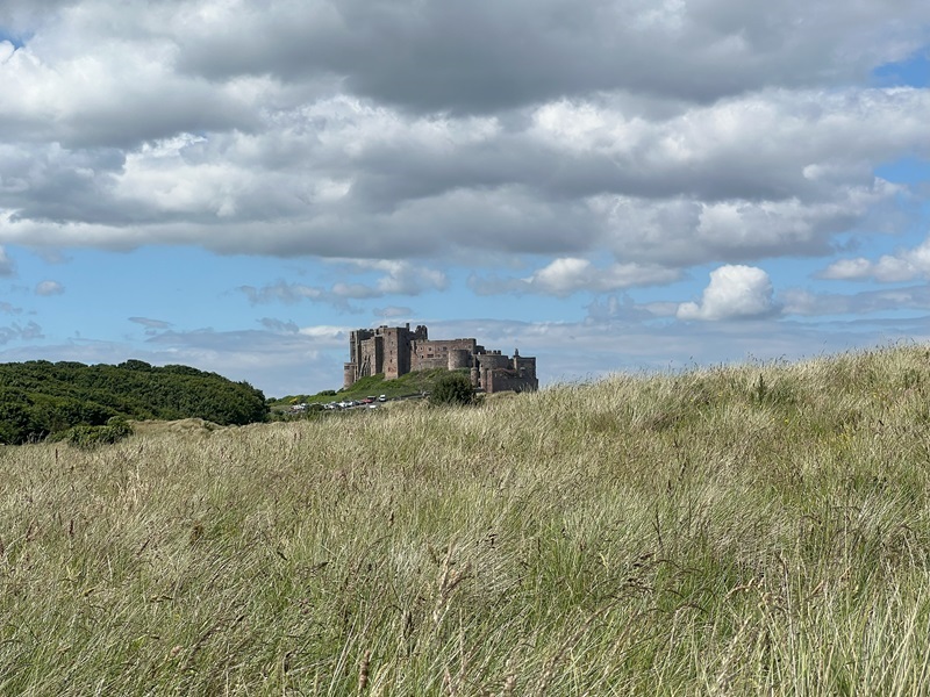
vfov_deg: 19.1
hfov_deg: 25.3
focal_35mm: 77
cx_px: 465
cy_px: 348
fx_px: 2069
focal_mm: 9
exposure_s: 1/1393
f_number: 2.8
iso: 32
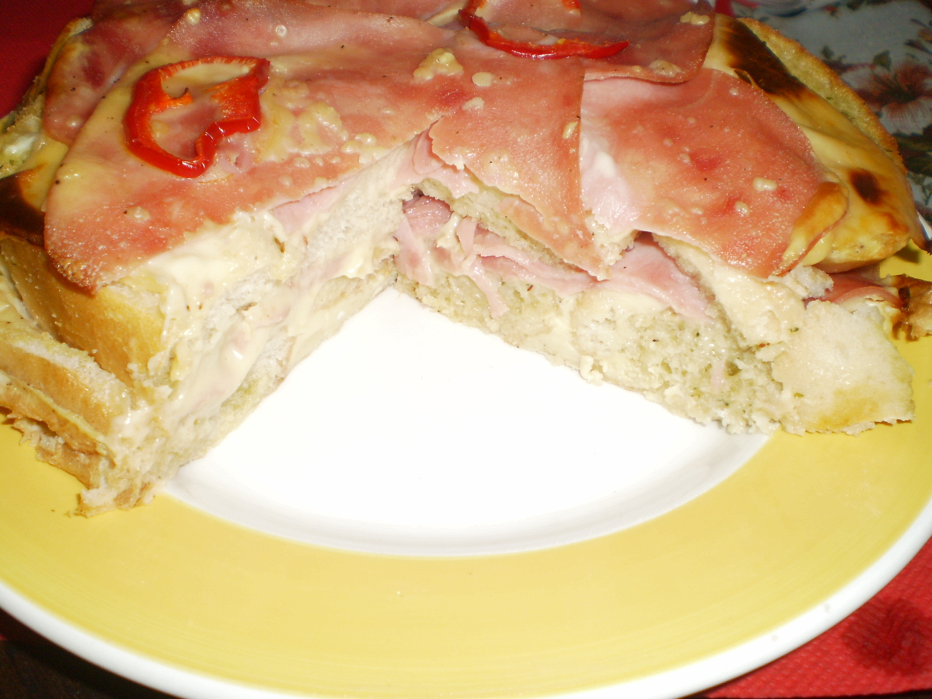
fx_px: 969
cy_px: 350
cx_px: 466
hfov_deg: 51.4
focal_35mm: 36
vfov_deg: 39.7
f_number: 3.1
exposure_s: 1/30
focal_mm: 6.3
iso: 125
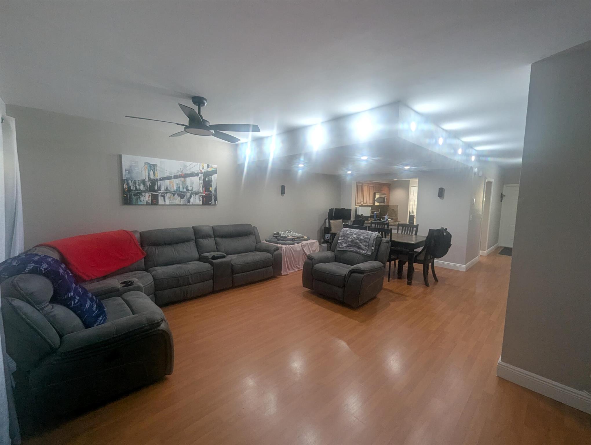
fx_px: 222
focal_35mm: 13
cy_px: 222
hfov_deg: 106.1
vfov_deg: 90.1
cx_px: 296
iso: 54
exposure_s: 1/40
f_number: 2.2
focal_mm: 1.95
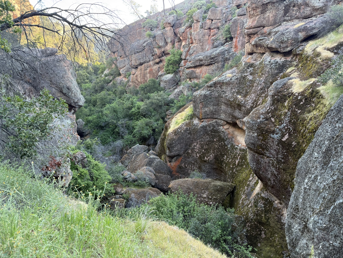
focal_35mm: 24
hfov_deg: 71.6
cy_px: 129
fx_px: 238
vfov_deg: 56.8
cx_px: 172
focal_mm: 6.76
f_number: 1.78
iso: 125
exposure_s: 1/121
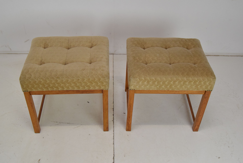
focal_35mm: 39
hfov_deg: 49.5
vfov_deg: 34.3
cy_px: 82
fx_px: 263
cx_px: 122
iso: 1600
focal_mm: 26
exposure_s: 1/250
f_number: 8
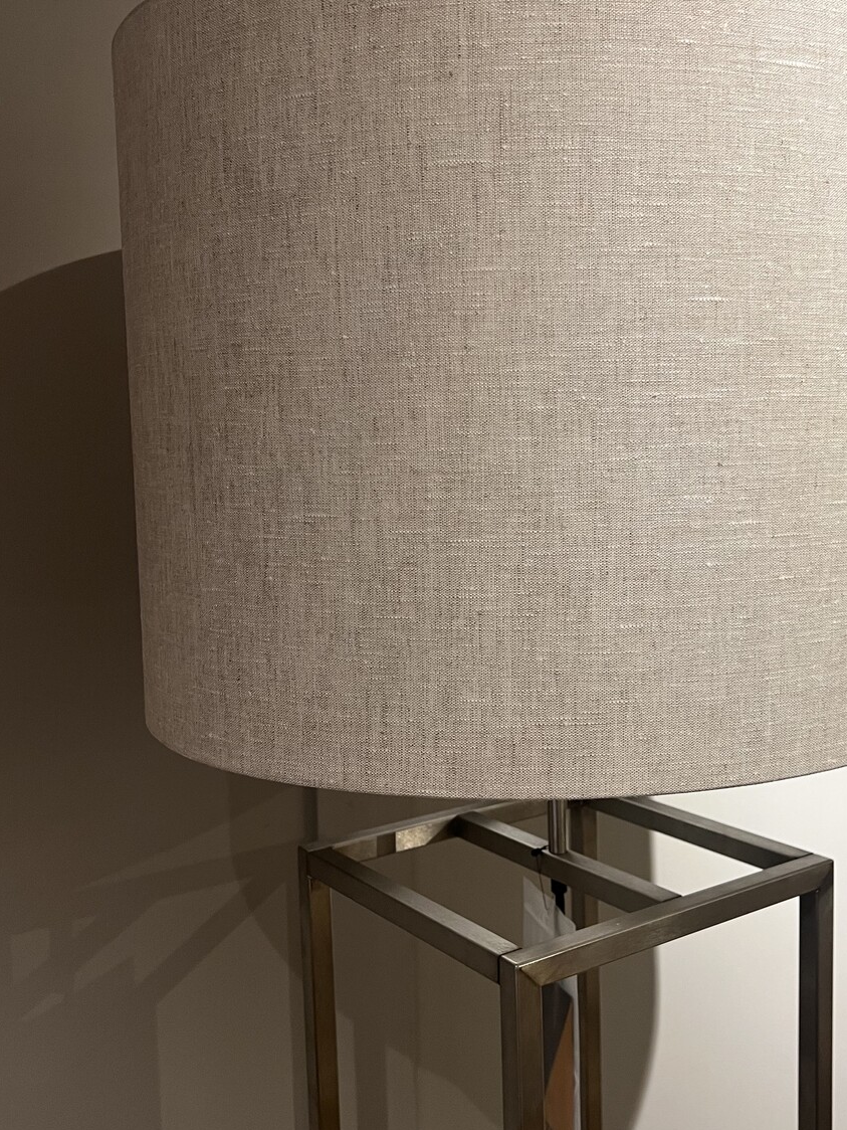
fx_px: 1207
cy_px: 531
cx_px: 553
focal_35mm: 37
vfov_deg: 50.1
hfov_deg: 38.3
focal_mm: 5.7
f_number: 1.5
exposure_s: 1/50
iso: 80
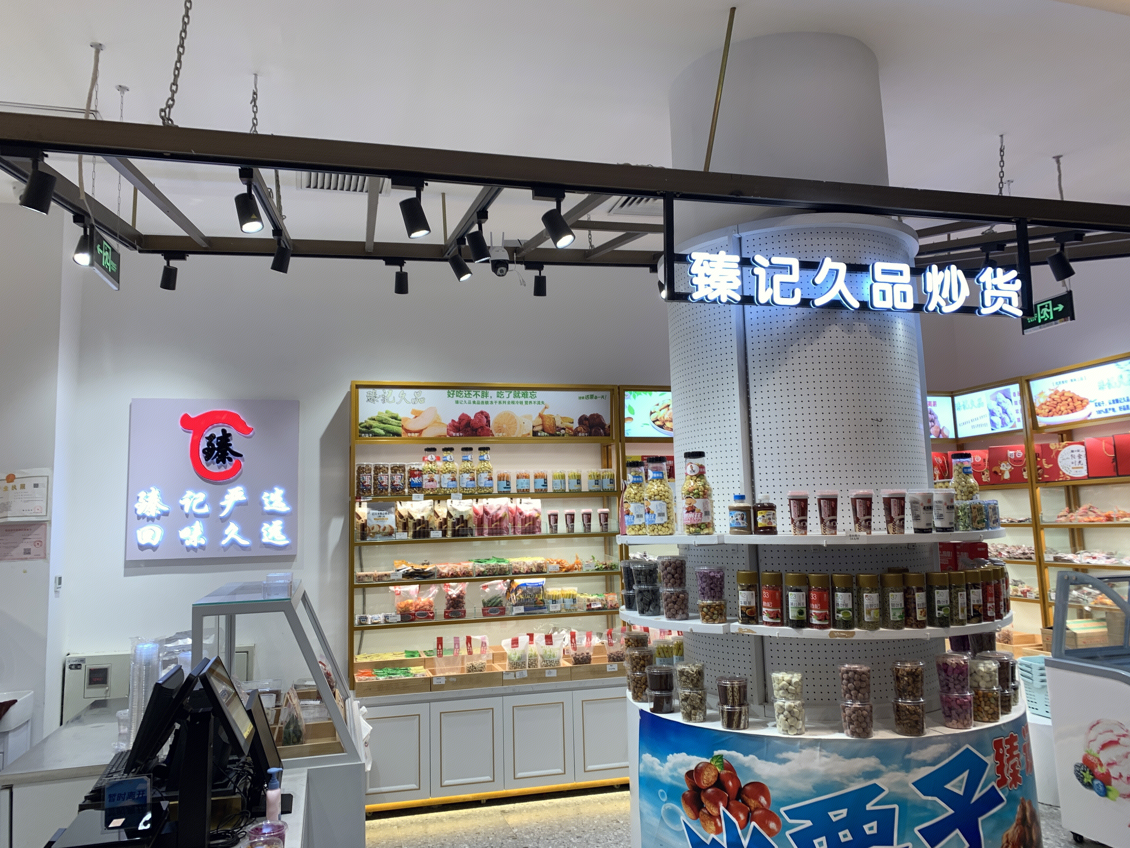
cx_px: 565
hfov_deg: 67.3
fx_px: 849
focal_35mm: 26
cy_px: 424
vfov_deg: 53.1
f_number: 1.8
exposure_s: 1/100
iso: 32
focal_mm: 4.25
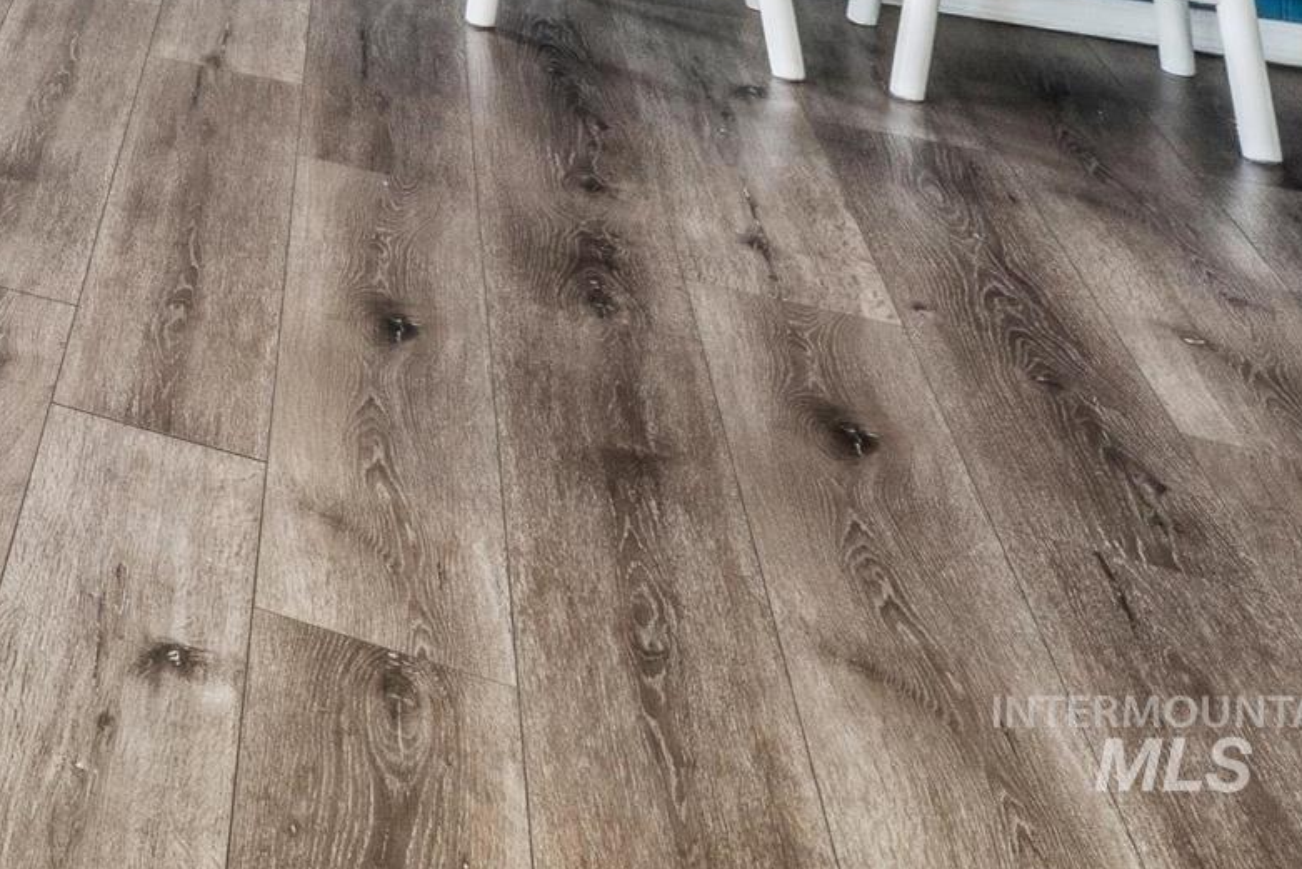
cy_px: -822
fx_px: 2262
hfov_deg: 20.1
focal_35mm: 63
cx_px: -1184
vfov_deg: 16.8
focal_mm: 15.9
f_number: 13
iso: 400
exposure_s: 1/60
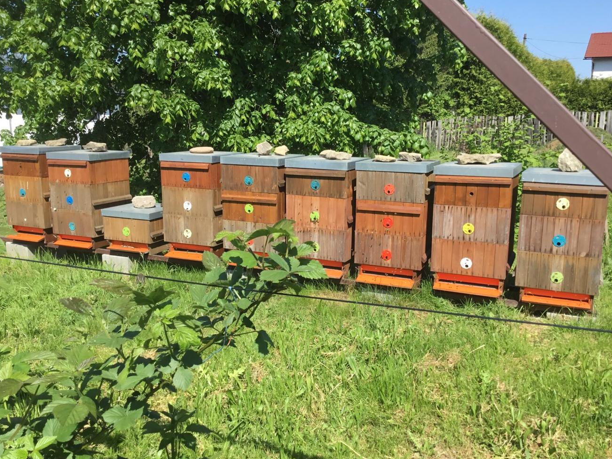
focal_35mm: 32
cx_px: 307
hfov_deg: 56.8
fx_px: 566
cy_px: 227
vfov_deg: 44.2
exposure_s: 1/741
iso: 25
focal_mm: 3.3
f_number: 2.4
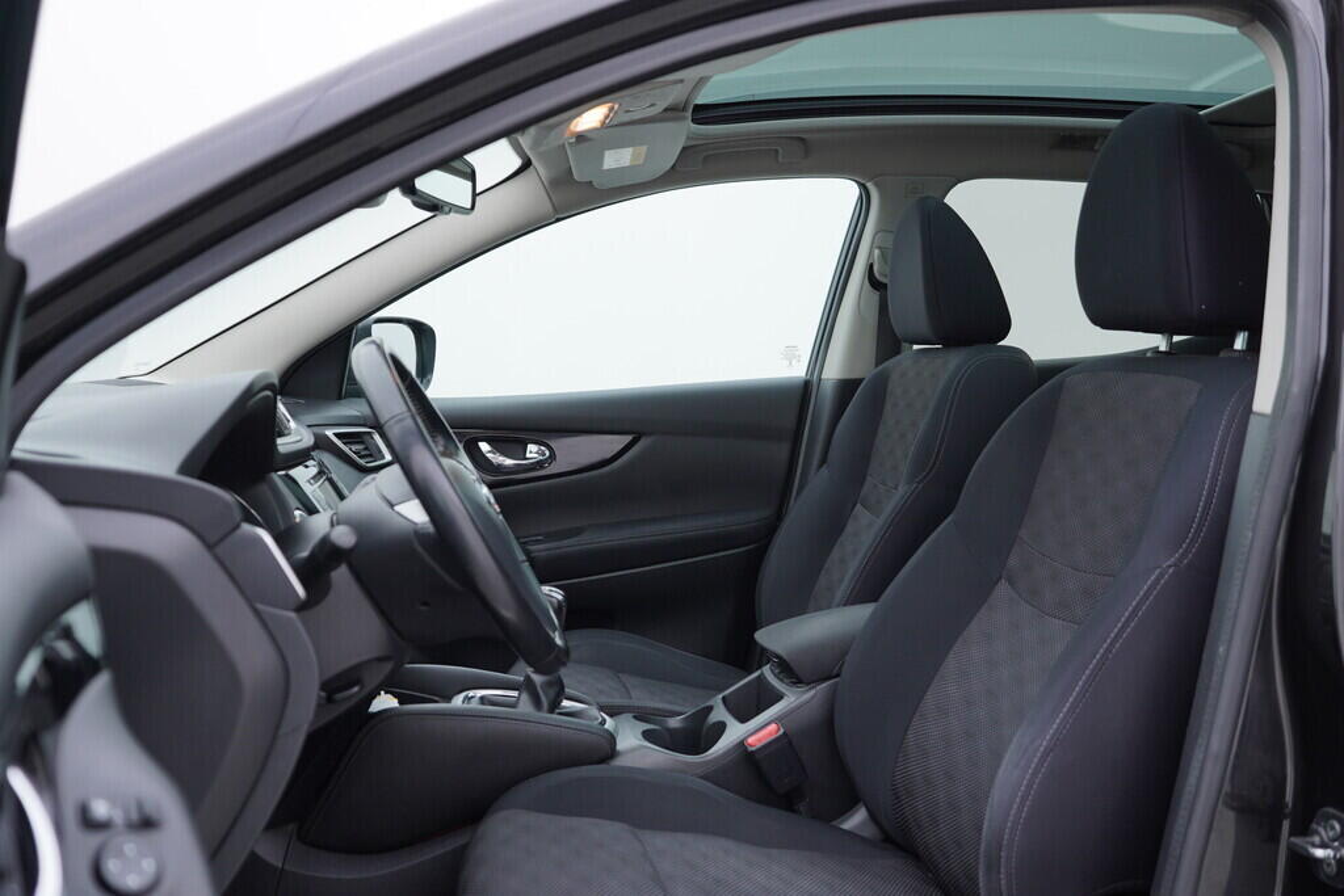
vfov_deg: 36.9
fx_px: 1344
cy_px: 448
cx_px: 672
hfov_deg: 53.1
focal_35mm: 36
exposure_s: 1/50
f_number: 3.2
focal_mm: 24
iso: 125
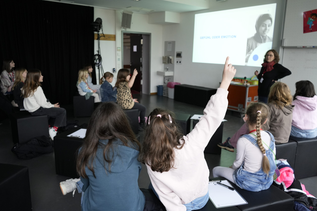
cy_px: 106
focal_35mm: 28
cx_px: 158
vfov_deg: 46.4
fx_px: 247
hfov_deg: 65.5
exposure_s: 1/160
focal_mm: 28
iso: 2000
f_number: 3.5
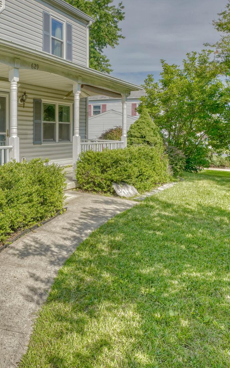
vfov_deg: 62.2
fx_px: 301
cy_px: 143
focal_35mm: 30
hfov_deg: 39.8
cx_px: 38
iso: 640
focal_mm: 16
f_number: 7.1
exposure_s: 1/200
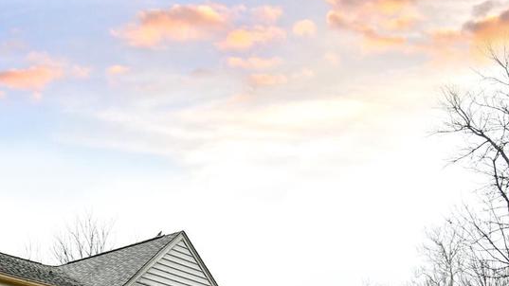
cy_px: 409
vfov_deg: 18.4
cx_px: -107
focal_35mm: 59
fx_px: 796
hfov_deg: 30.1
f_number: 7.1
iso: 200
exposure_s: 1/250
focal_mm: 14
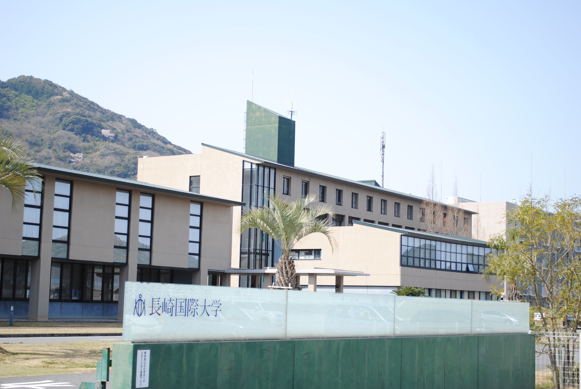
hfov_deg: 33.4
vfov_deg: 22.7
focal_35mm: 60
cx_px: 290
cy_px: 194
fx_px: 969
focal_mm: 40
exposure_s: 1/250
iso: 100
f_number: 8
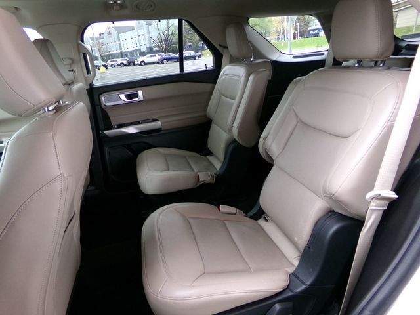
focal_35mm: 24
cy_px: 158
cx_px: 210
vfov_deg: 56.8
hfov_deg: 71.6
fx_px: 291
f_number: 3.7
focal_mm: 4.3
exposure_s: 1/60
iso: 412
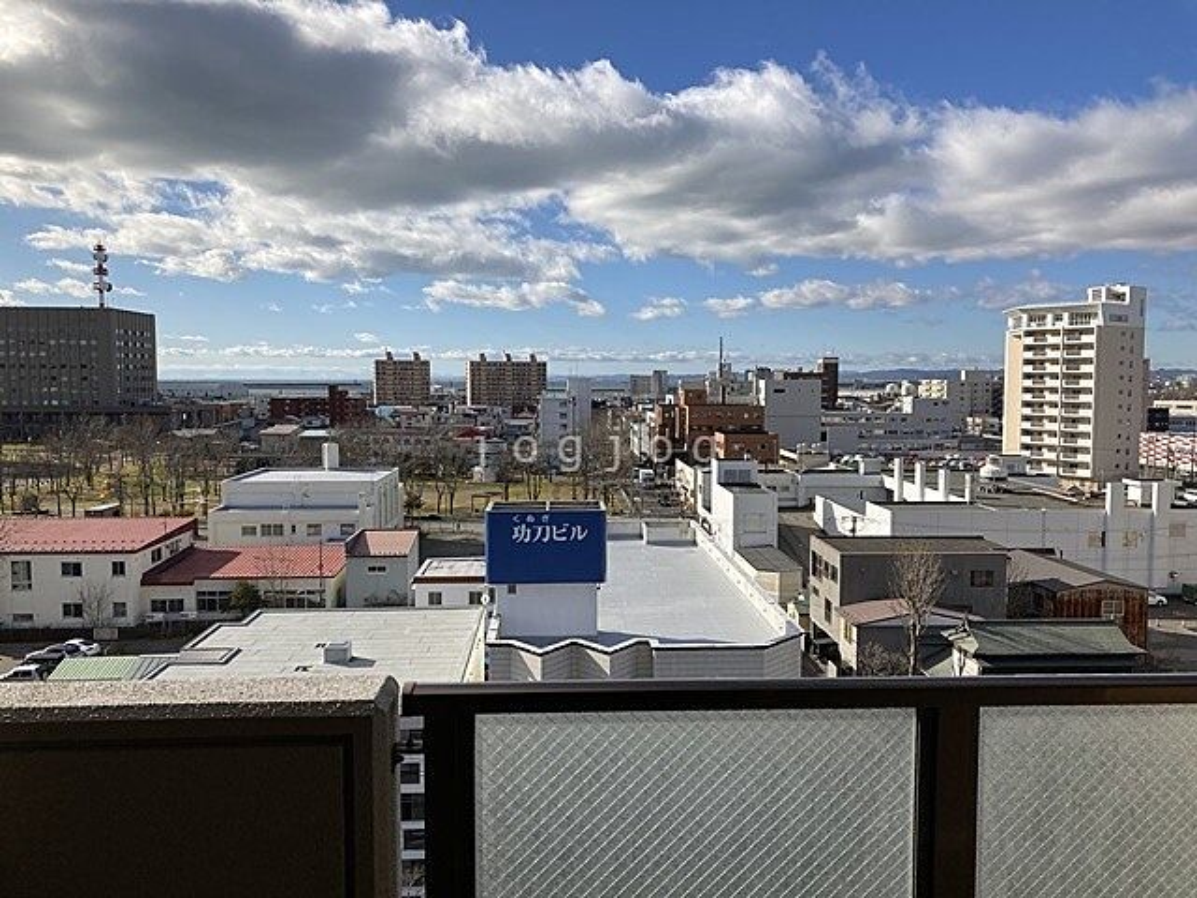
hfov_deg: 63.4
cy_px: 449
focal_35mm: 28
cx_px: 598
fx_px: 968
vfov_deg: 49.7
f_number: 1.8
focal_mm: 3.99
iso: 20
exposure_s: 1/3040
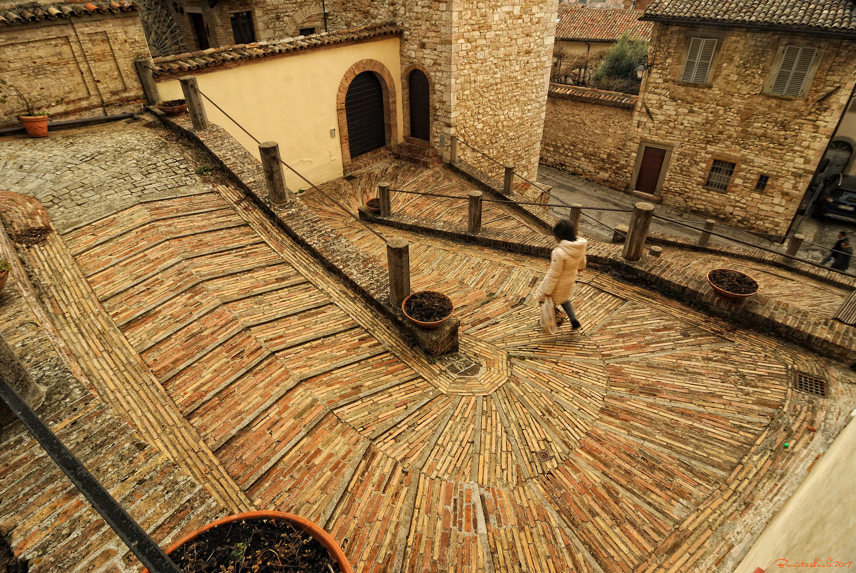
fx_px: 464
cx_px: 428
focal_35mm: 20
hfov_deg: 85.4
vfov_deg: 63.4
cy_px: 286
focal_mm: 13
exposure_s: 1/25
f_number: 4
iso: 100
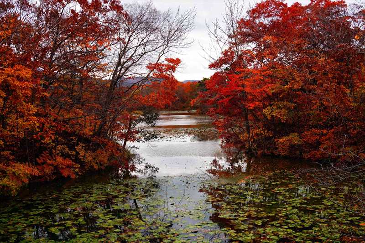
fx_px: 365
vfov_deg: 36.9
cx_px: 182
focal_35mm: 36
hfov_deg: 53.1
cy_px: 122
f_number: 5.6
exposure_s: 1/125
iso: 100
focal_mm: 24
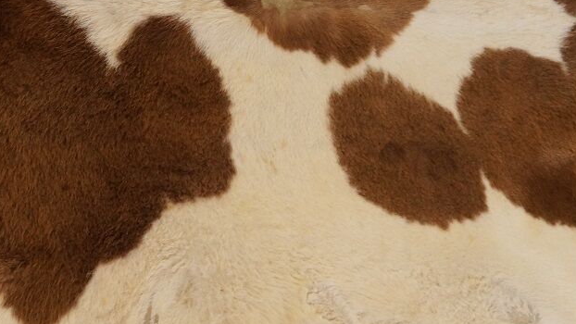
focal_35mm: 86
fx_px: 1314
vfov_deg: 14.0
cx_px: 227
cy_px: 230
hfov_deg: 24.7
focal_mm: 35
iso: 1600
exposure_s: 1/100
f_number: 5
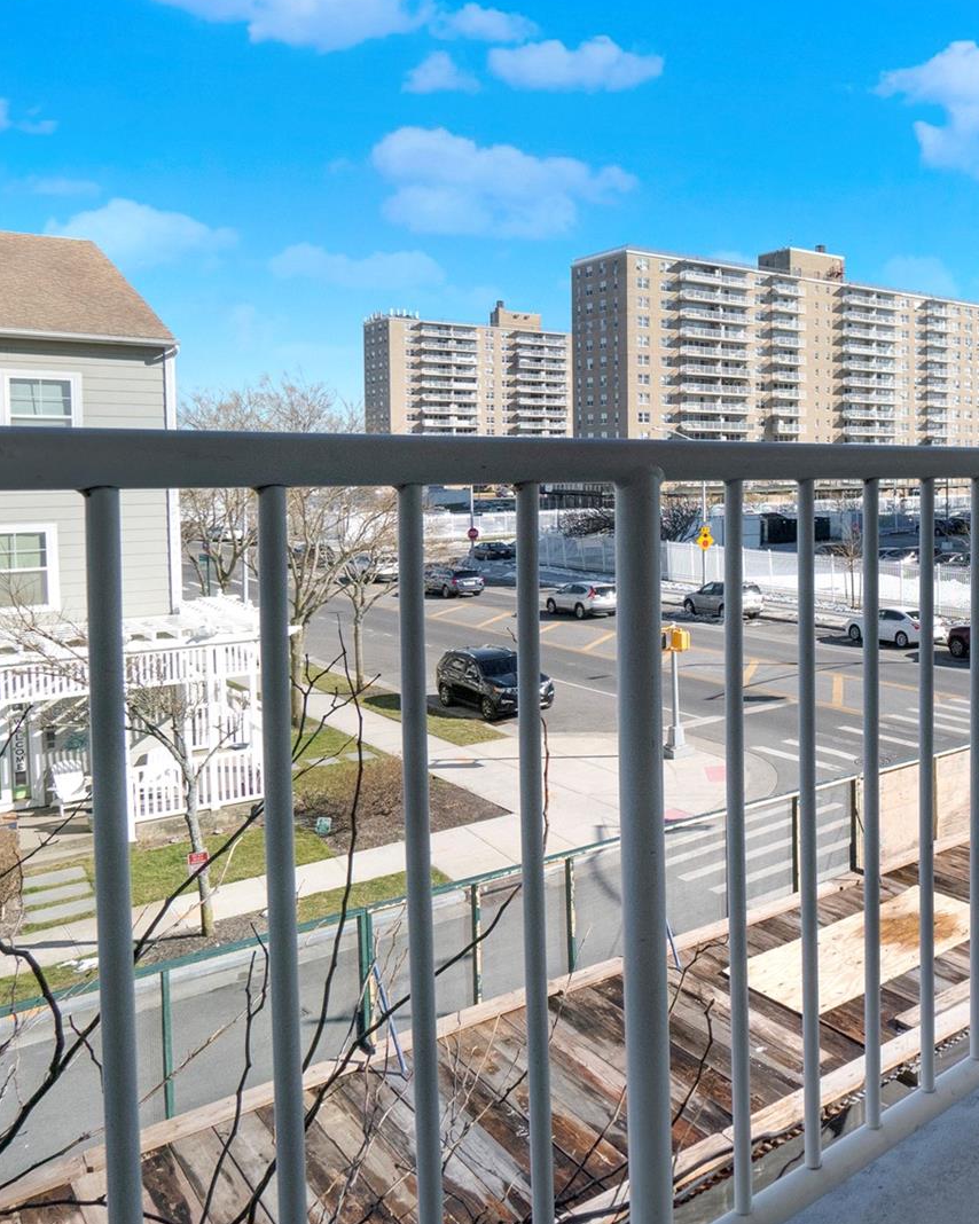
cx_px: 1025
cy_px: 491
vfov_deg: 63.5
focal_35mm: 27
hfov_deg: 43.7
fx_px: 978
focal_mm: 10
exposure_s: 1/500
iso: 800
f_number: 9
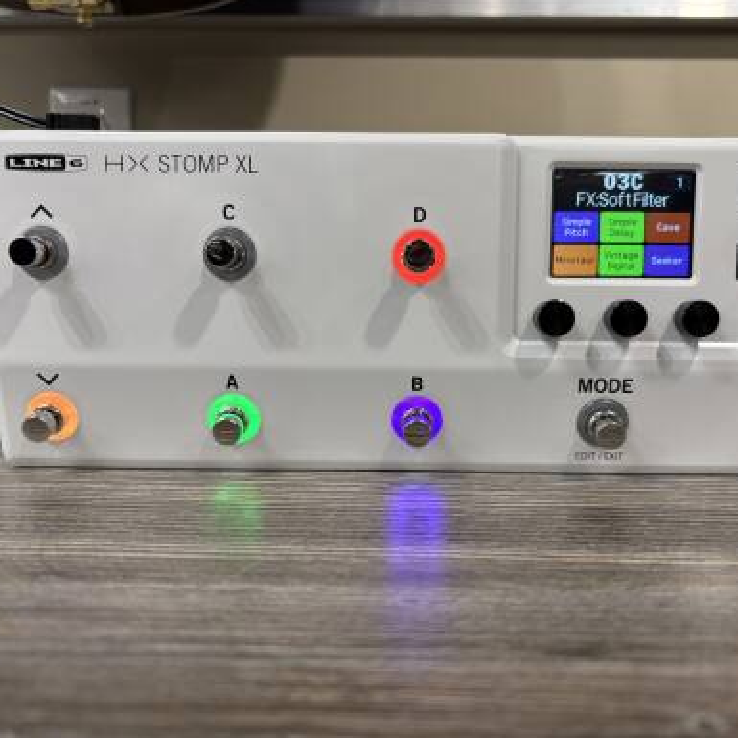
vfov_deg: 52.5
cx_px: 406
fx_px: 748
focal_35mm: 31
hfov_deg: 52.4
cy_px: 366
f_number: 1.6
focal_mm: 5.96
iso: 64
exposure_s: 1/120
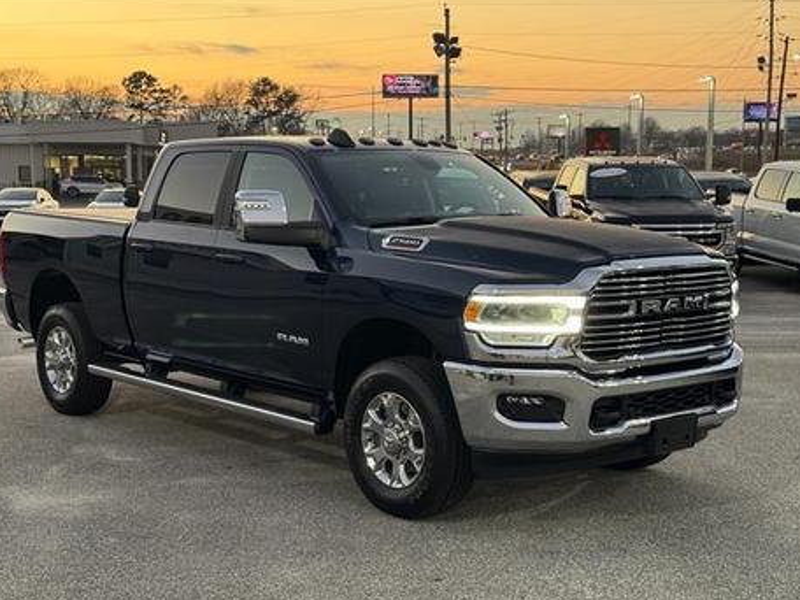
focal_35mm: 53
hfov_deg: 36.2
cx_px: 370
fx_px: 1225
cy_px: 323
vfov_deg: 27.5
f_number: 1.78
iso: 160
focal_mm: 6.76
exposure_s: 1/60
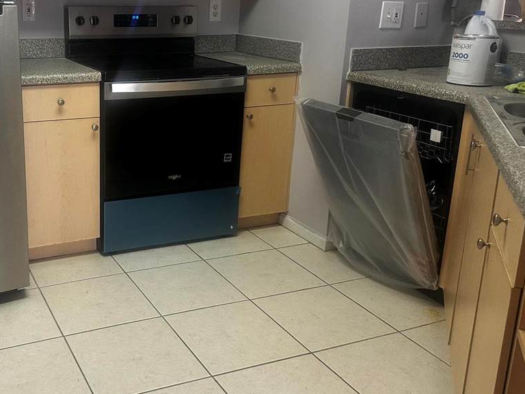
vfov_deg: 35.8
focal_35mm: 40
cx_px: 123
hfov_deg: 45.0
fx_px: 607
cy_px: 153
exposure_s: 1/60
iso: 200
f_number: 1.78
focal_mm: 6.86
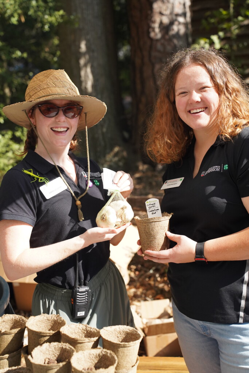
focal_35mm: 52
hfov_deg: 26.0
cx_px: 124
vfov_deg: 38.2
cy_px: 186
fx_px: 539
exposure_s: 1/5000
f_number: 3.5
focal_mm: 52
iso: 2000
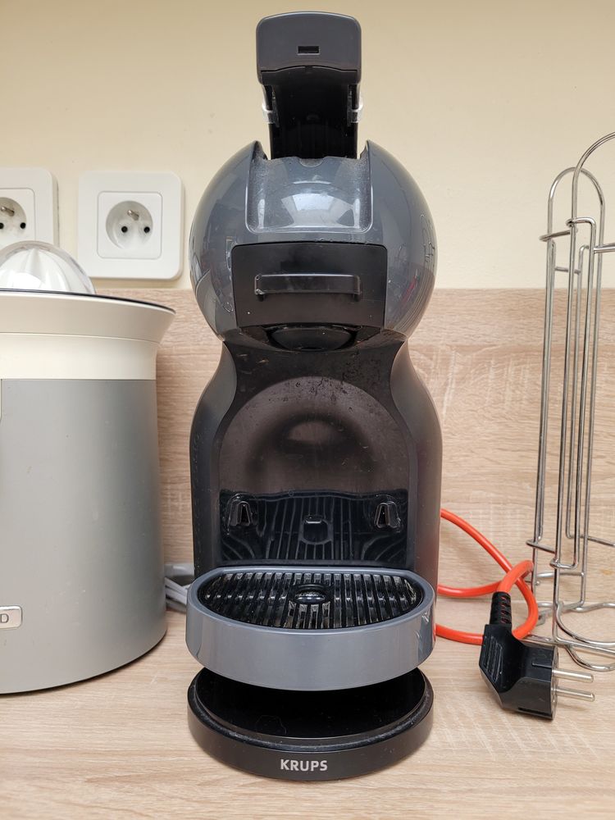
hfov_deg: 53.1
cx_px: 308
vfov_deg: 67.3
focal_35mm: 26
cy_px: 410
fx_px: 616
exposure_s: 1/100
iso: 125
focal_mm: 5.4
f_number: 1.8
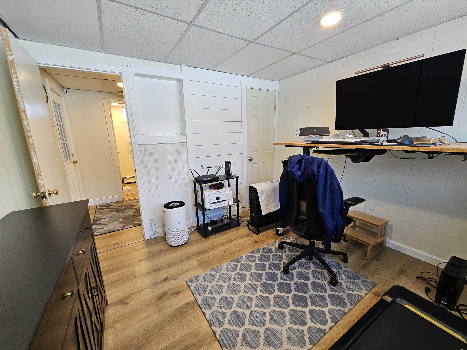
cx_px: 234
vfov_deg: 89.9
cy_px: 175
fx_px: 175
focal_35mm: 13
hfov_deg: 106.2
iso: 125
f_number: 2.2
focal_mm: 2.2
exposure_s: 1/60
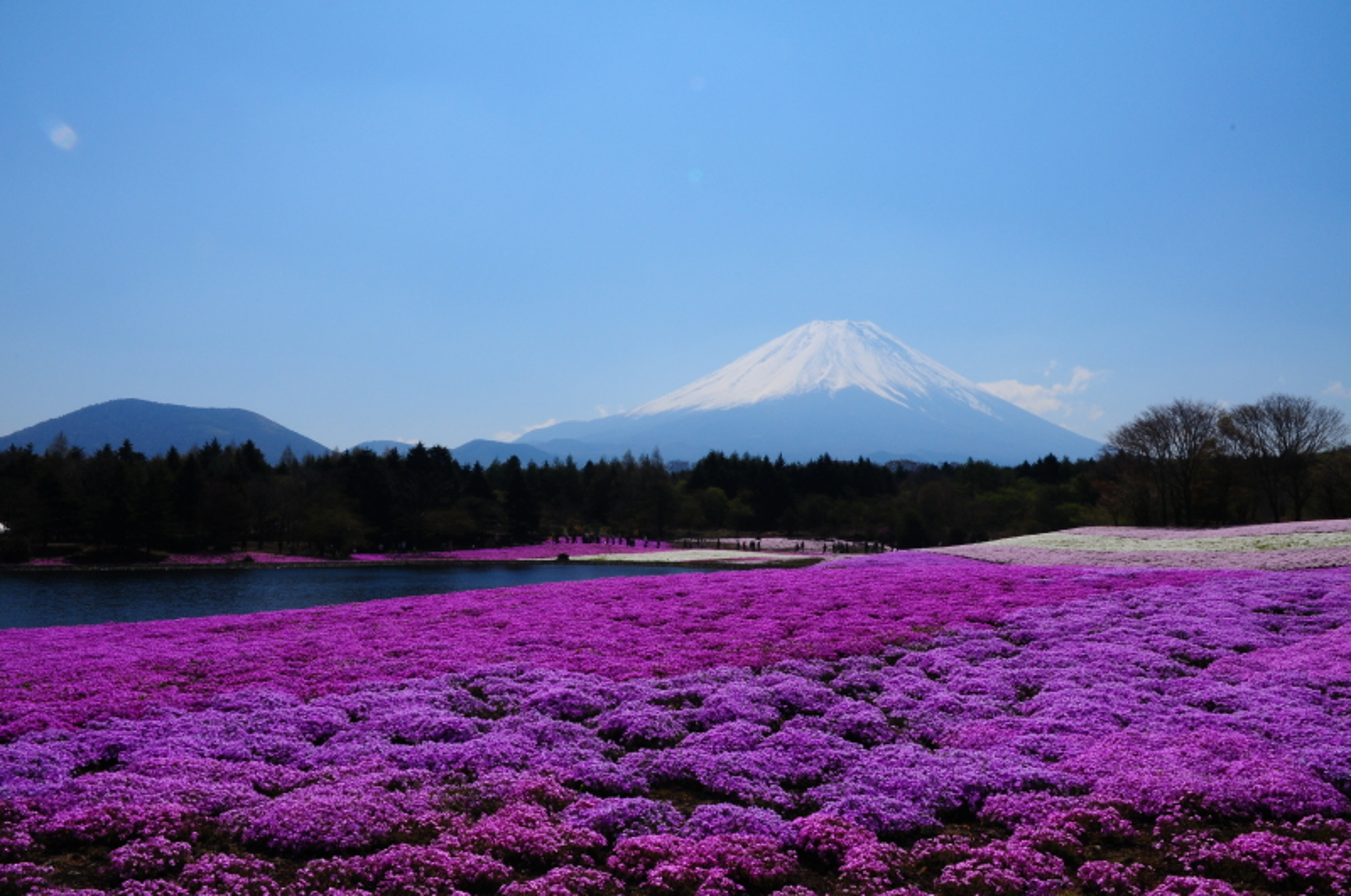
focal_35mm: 30
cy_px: 448
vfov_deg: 43.5
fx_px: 1124
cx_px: 676
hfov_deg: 62.0
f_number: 22
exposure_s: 1/50
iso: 220
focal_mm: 20
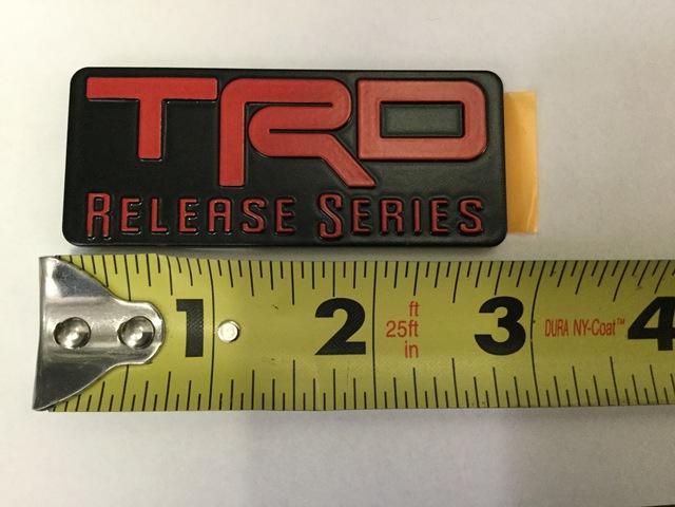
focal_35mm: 31
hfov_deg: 58.4
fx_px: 604
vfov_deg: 45.4
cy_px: 254
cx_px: 338
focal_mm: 3.3
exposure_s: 1/30
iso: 200
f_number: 2.4
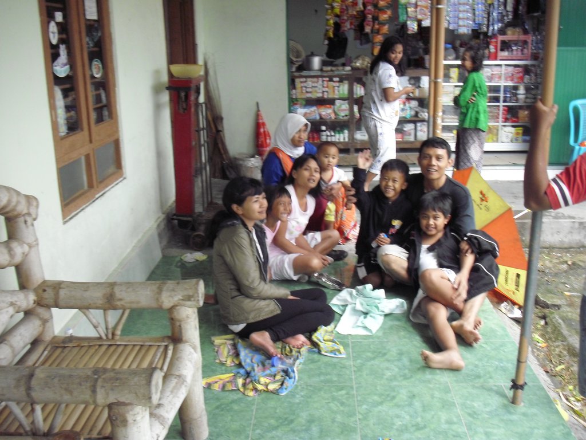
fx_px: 643
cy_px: 220
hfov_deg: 49.0
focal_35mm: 38
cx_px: 293
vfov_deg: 37.7
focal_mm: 6.2
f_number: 2.8
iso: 200
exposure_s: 1/80
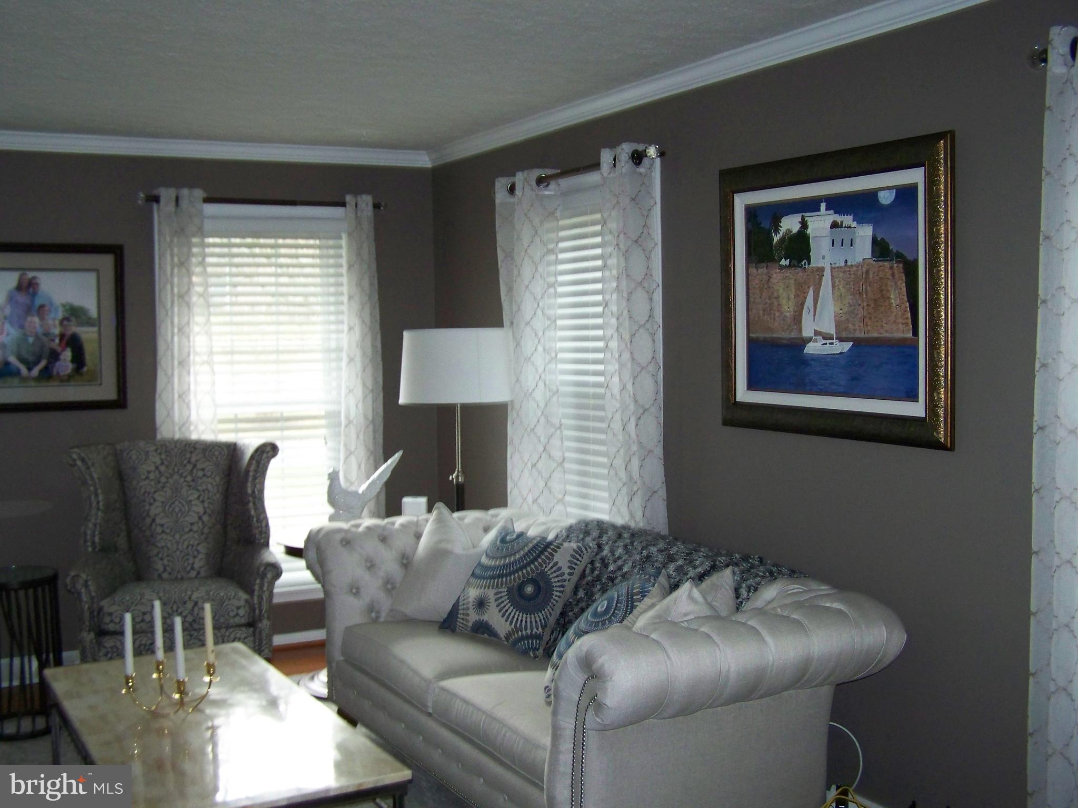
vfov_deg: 37.7
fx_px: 1183
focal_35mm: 38
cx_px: 539
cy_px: 404
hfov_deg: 49.0
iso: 200
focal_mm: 6.3
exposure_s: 1/40
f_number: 2.8
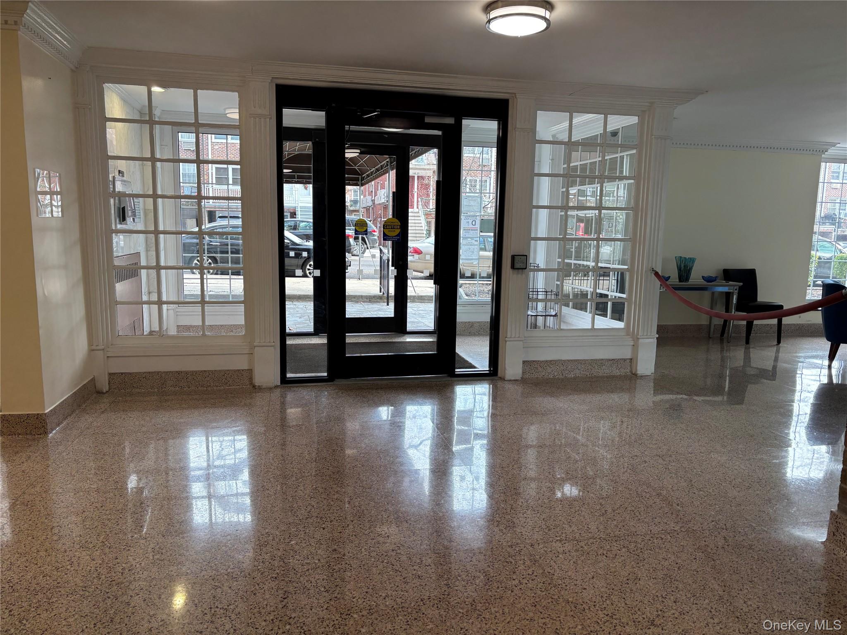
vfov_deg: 53.1
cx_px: 424
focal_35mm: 26
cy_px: 318
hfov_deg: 67.3
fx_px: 636
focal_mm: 5.96
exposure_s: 1/120
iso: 80
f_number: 1.6
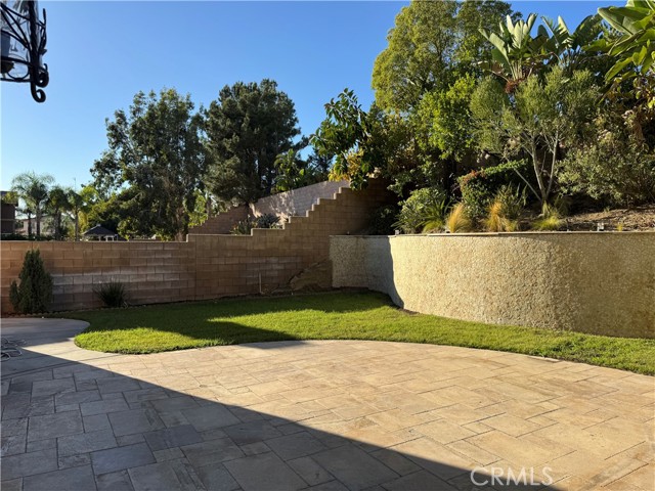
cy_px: 246
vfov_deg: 56.8
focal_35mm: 24
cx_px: 328
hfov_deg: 71.6
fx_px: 454
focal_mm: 6.76
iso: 80
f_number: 1.78
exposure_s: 1/2833
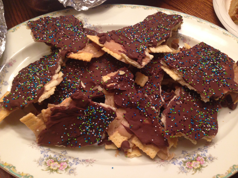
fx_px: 227
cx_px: 119
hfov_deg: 55.4
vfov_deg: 42.9
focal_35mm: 33
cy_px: 89
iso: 160
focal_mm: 4.12
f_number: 2.4
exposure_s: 1/20
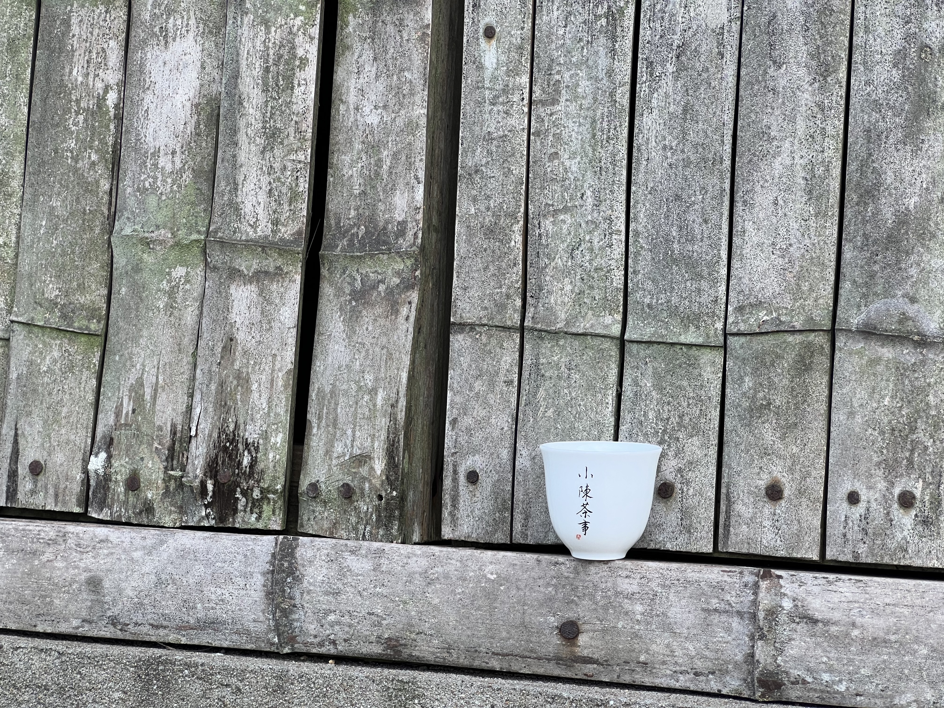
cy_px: 354
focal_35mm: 77
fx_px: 2100
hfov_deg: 25.3
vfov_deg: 19.1
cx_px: 472
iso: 32
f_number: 2.8
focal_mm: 9
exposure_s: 1/161
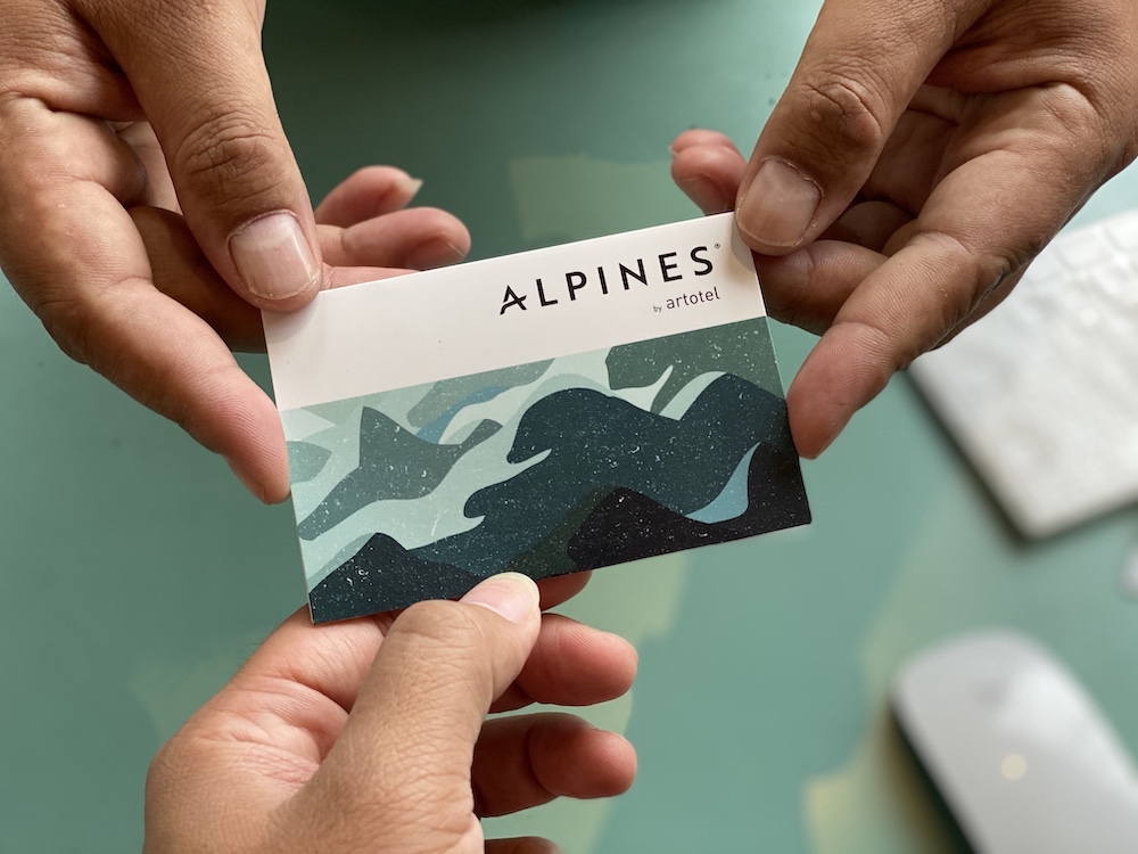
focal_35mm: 52
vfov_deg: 28.0
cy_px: 427
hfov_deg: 36.8
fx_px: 1709
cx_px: 569
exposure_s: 1/50
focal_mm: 6
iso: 125
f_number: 2
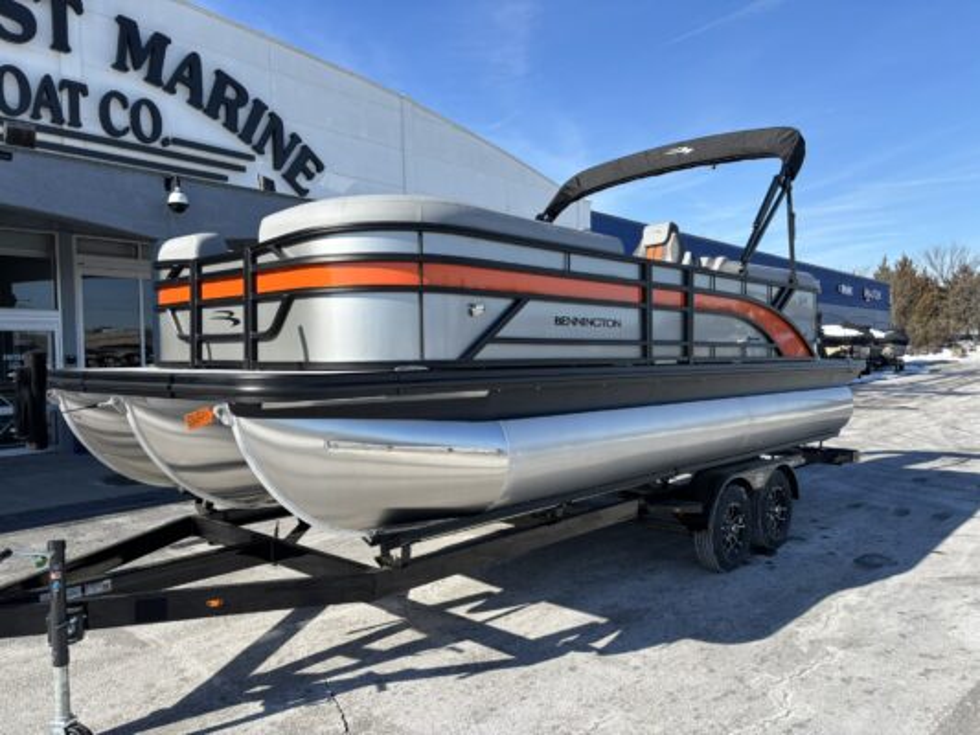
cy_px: 368
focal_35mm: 26
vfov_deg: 53.1
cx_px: 490
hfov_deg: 67.3
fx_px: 736
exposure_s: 1/2857
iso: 50
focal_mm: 5.96
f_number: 1.6
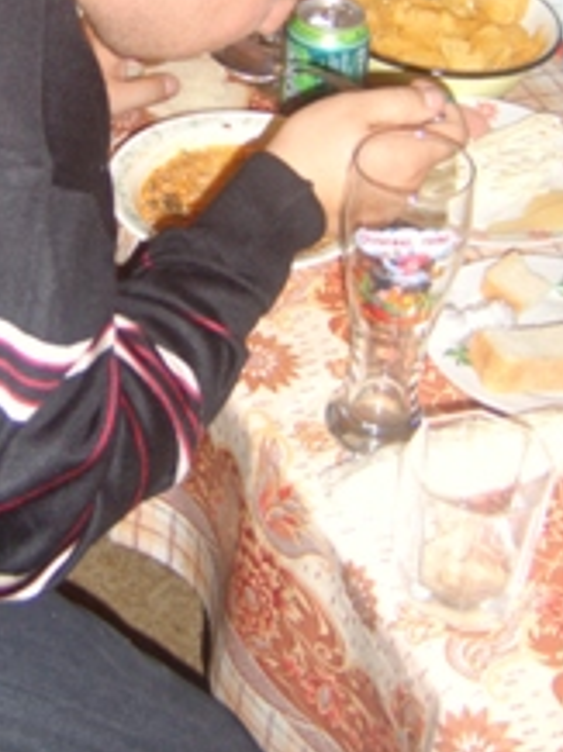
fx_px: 1239
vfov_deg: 32.5
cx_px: 128
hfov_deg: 25.3
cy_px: 110
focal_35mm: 57
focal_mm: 8.13
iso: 141
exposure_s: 1/30
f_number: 2.7
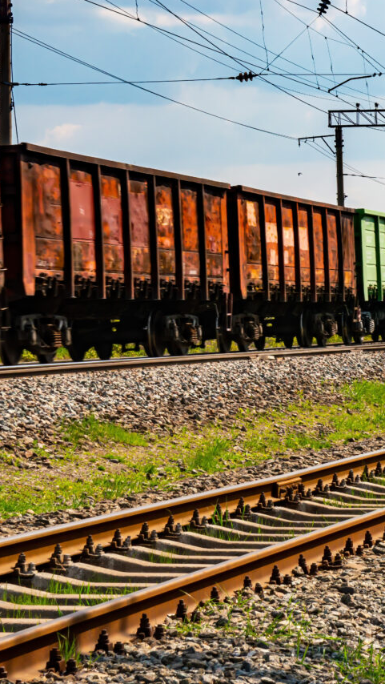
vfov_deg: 14.6
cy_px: 264
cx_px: 348
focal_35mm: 147
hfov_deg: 8.2
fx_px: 2665
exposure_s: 1/200
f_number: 9
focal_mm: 50
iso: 100
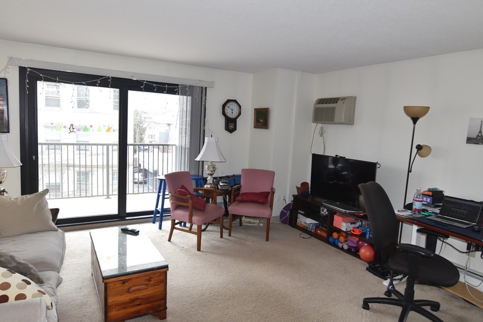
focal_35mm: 22
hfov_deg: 77.3
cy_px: 161
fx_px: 302
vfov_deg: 56.2
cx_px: 242
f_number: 5.6
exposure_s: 1/125
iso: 640
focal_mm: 15
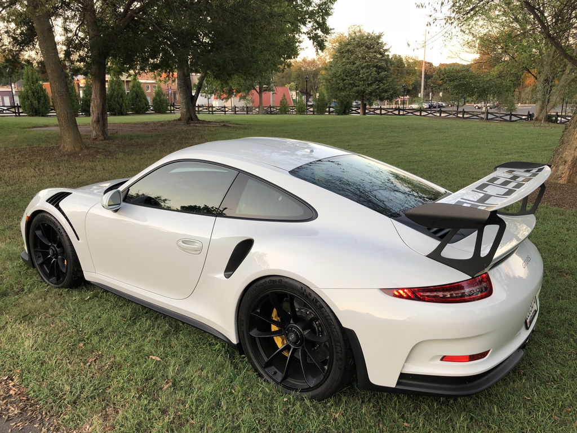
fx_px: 467
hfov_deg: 63.4
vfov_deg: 49.7
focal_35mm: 28
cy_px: 216
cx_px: 288
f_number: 1.8
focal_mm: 4
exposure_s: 1/90
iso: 40
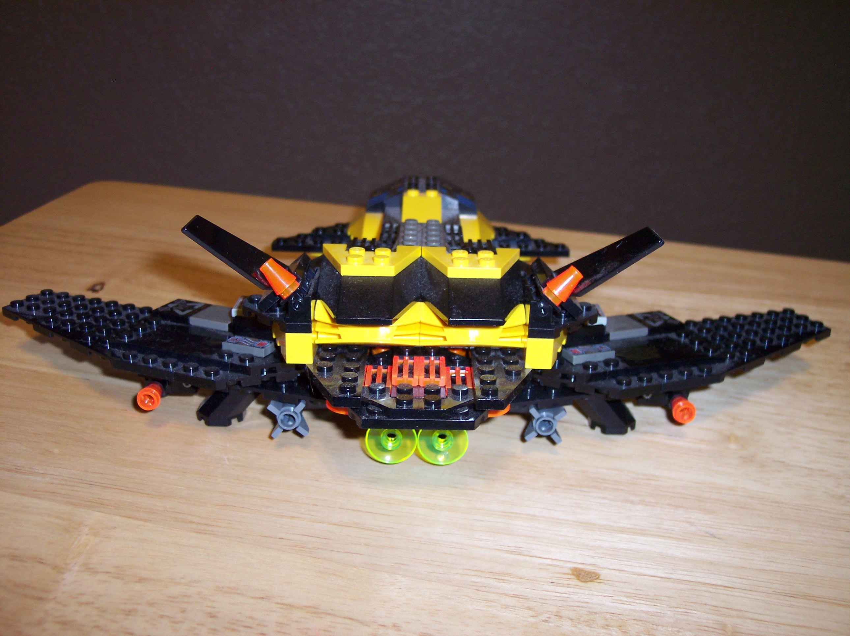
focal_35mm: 38
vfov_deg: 37.7
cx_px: 425
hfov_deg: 49.0
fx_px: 933
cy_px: 318
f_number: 2.8
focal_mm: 8
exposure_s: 1/30
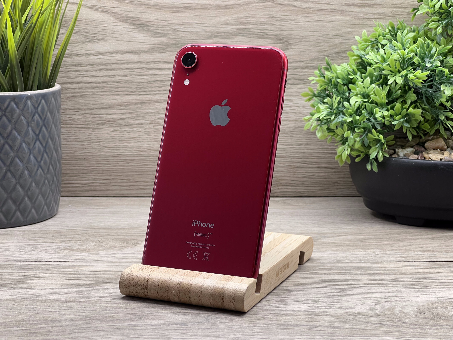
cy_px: 170
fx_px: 1008
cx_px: 226
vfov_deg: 19.1
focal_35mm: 77
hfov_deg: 25.3
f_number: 2.8
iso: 100
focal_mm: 9
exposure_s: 1/100
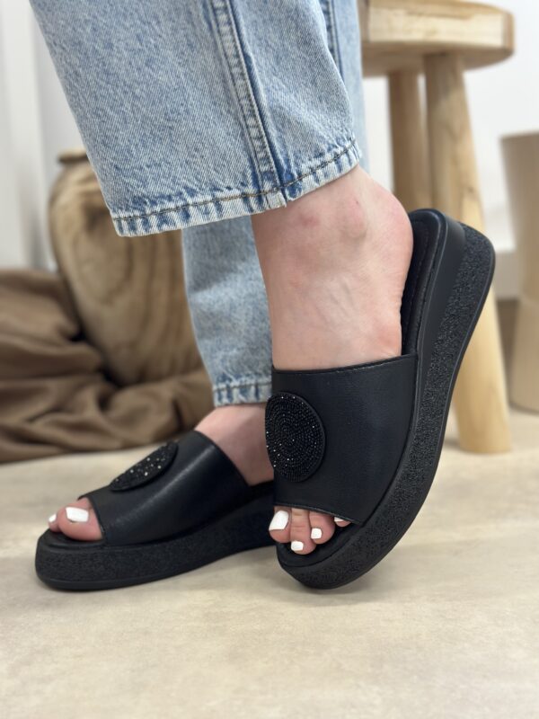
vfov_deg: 39.7
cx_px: 270
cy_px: 360
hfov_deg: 30.3
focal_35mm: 48
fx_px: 997
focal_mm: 6.86
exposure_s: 1/50
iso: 160
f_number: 1.78
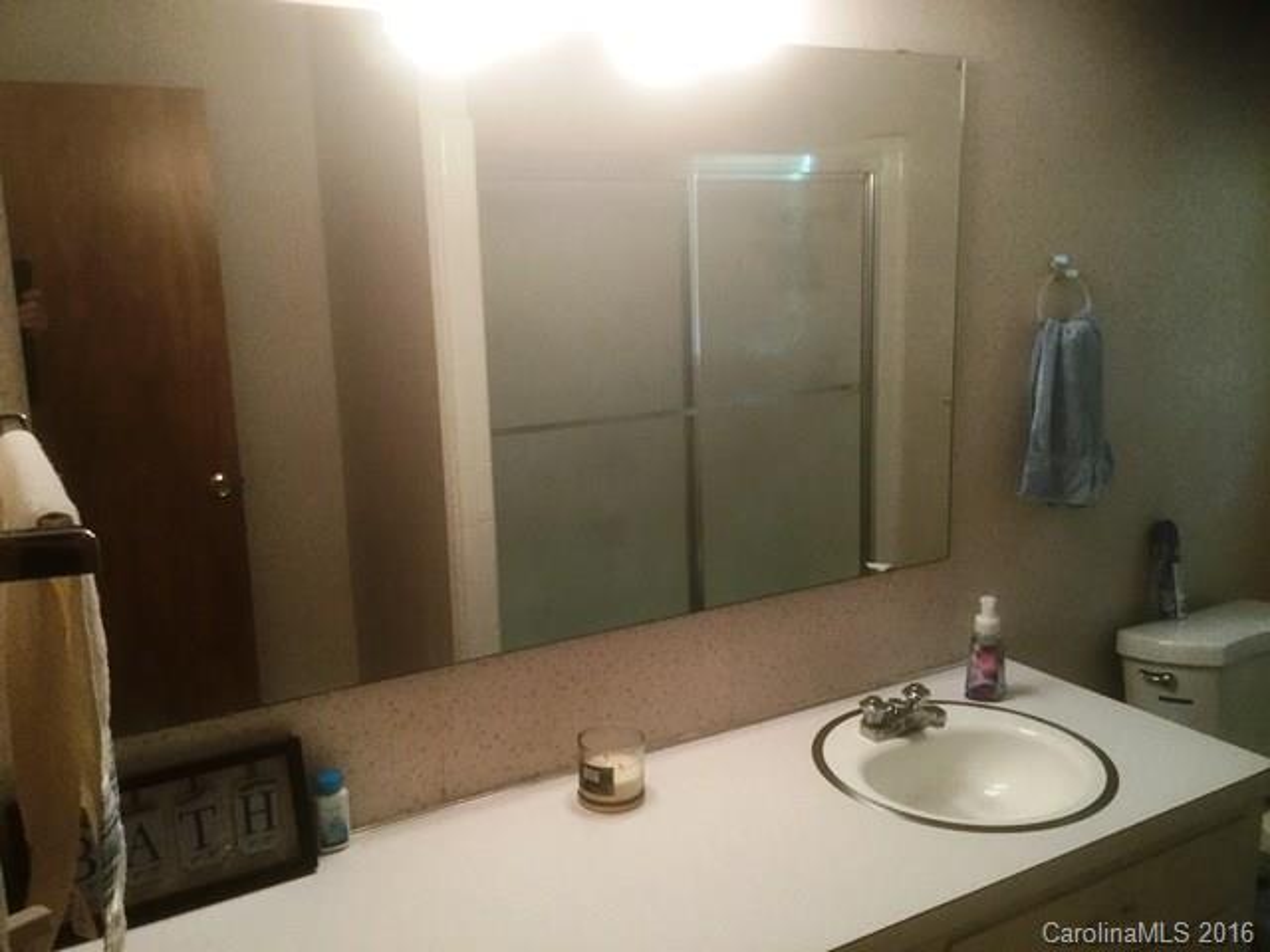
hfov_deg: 58.4
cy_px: 476
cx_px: 635
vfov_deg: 45.4
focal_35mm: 31
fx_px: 1137
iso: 125
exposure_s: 1/30
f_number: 2.4
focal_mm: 3.3
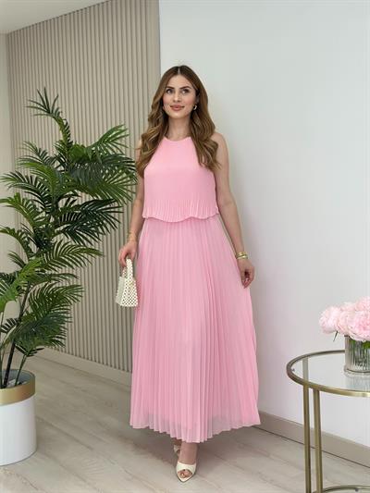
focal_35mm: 48
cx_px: 185
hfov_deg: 30.3
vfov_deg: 39.6
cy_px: 246
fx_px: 684
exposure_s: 1/464
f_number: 1.78
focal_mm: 6.86
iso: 80
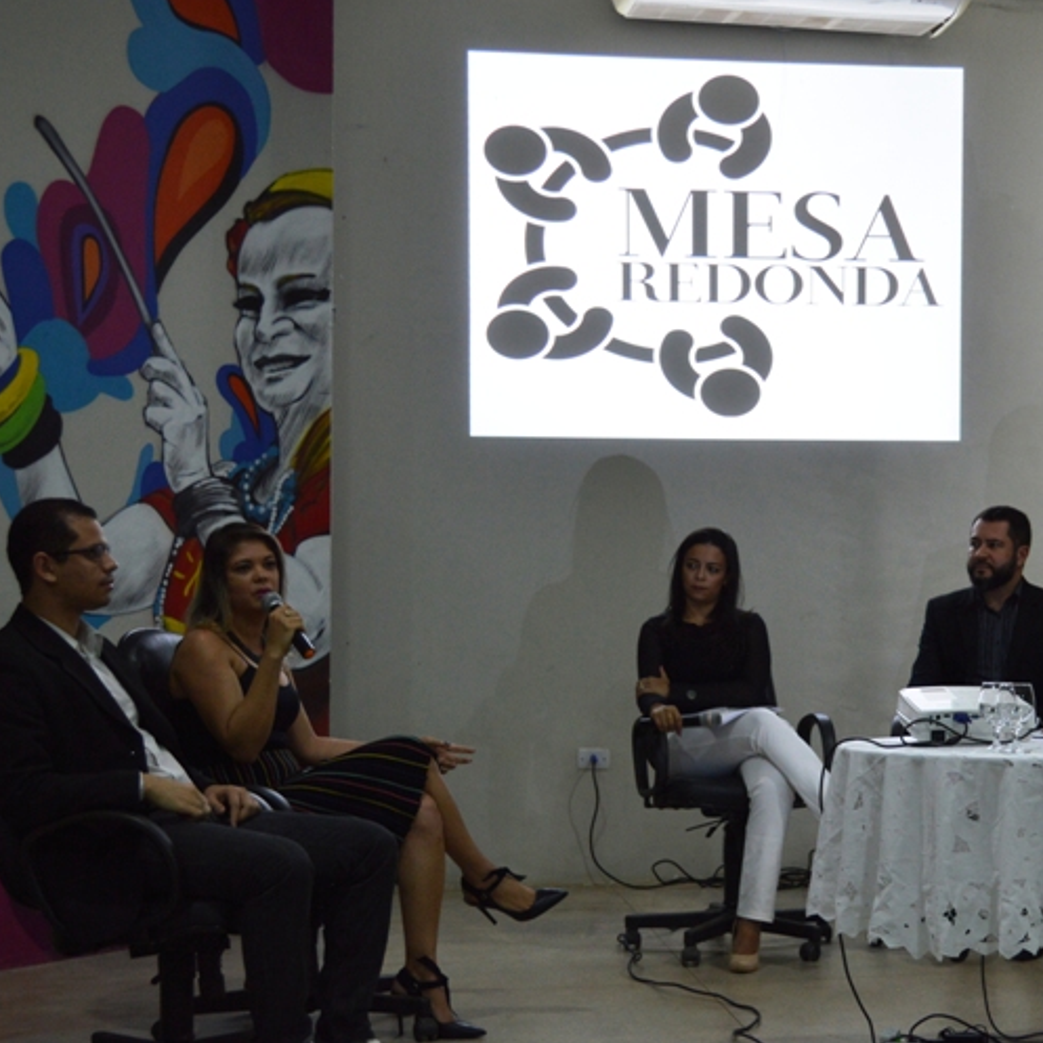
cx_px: 833
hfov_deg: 26.8
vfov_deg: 27.3
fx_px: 2148
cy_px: 574
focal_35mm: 63
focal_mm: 24
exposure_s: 1/15
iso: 400
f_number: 4
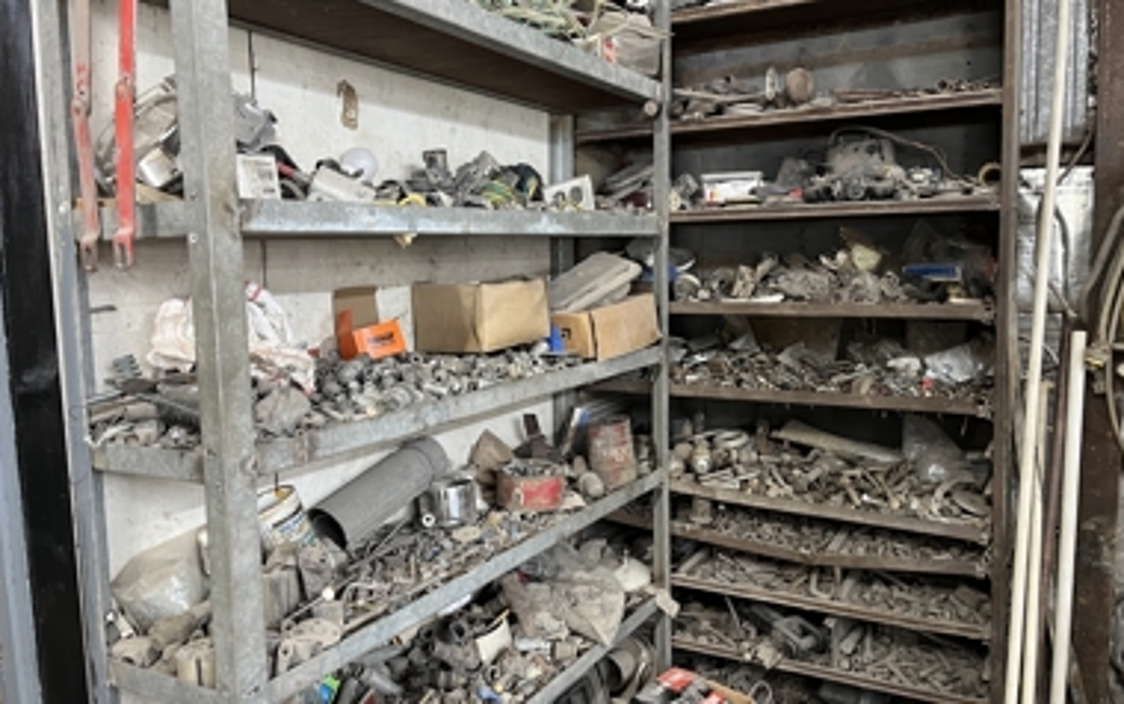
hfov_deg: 64.6
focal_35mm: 29
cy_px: 343
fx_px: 889
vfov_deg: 43.2
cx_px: 559
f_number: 1.6
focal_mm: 5.1
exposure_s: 1/60
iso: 320
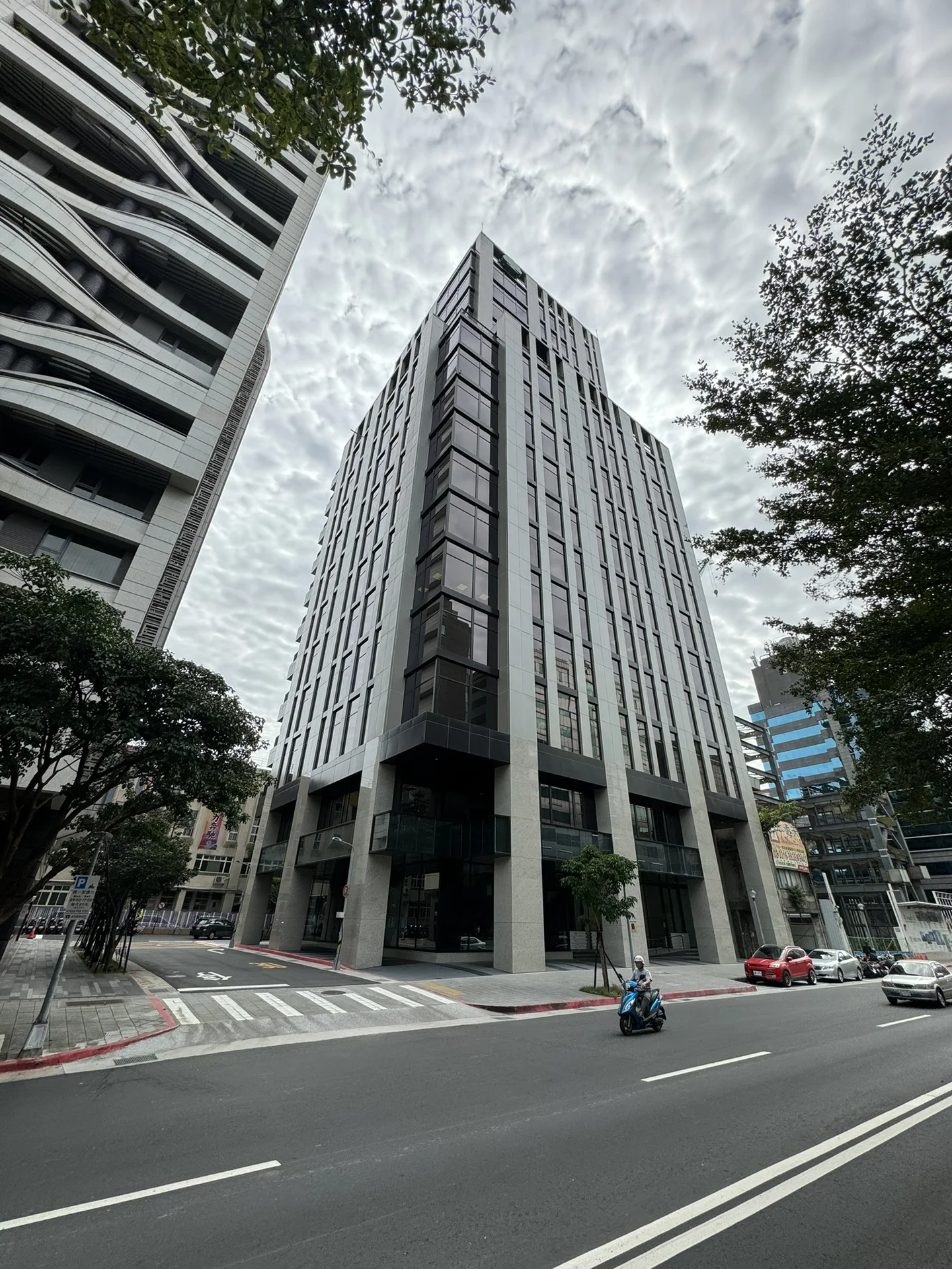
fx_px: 513
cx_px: 476
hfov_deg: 85.7
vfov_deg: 102.1
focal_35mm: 14
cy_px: 634
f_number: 2.2
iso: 50
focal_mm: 2.22
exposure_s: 1/1323
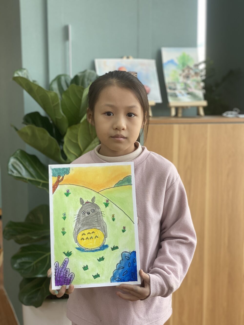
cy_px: 162
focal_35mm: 52
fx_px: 489
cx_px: 122
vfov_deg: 36.8
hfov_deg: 28.0
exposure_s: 1/122
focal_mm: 6
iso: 64
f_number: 2
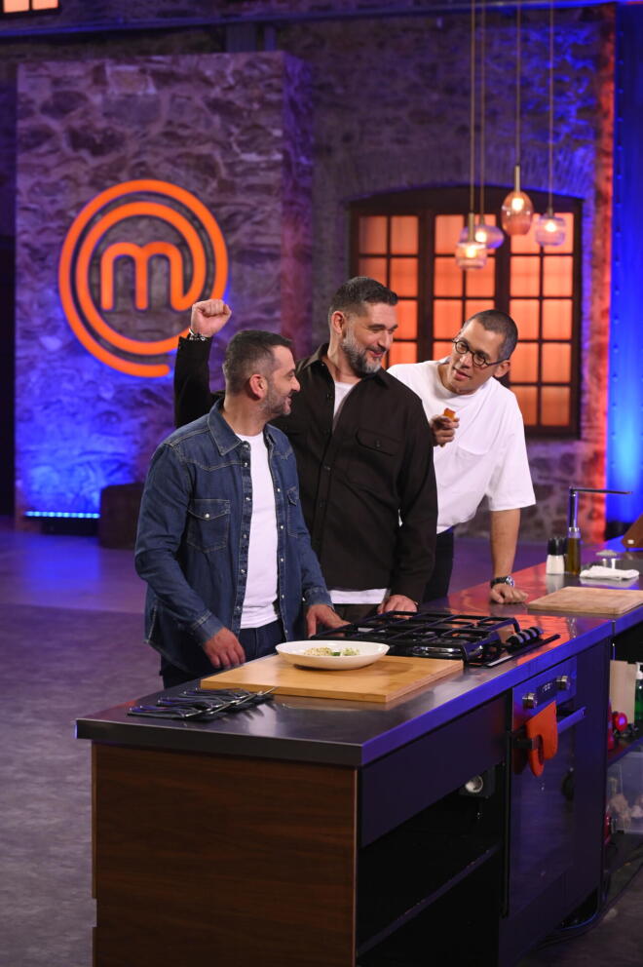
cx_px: 322
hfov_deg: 19.4
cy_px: 484
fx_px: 1878
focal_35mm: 70
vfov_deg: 28.9
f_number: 4
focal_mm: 70
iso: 2500
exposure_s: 1/160
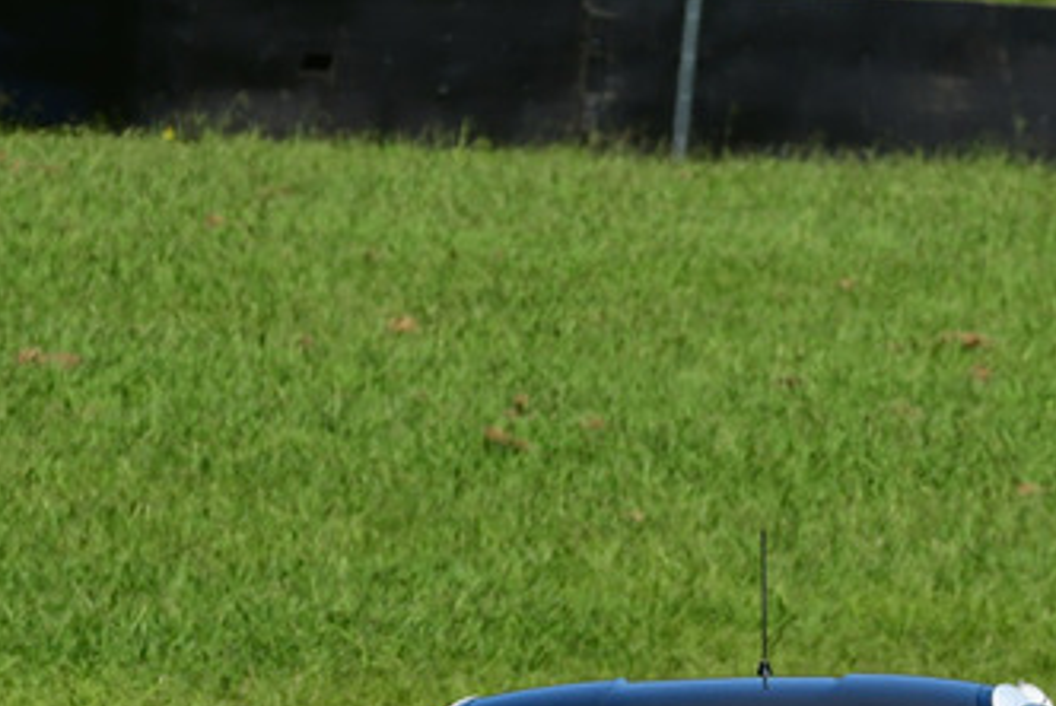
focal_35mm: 1120
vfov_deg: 1.2
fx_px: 32881
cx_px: 1011
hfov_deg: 1.8
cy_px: 786
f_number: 11
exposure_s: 1/640
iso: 320
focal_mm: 310
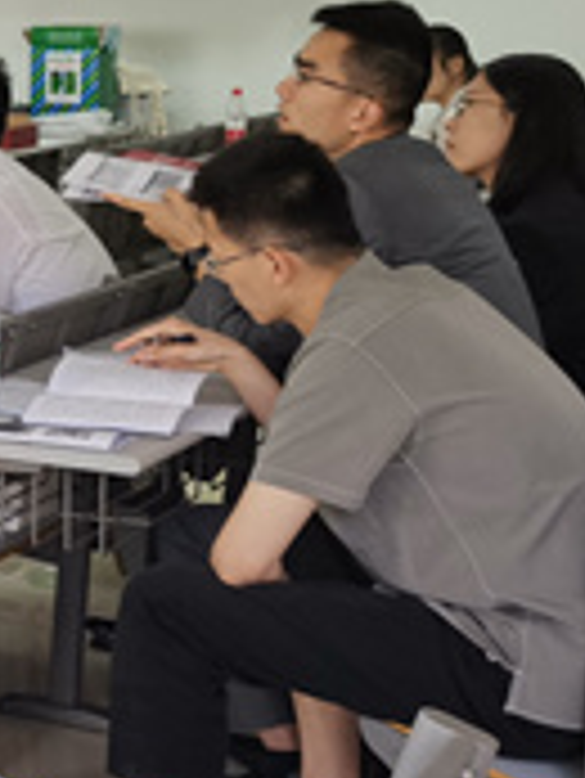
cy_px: 193
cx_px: -626
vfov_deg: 19.5
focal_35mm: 100
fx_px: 2251
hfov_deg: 12.7
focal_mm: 5.56
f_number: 1.6
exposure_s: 1/100
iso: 80
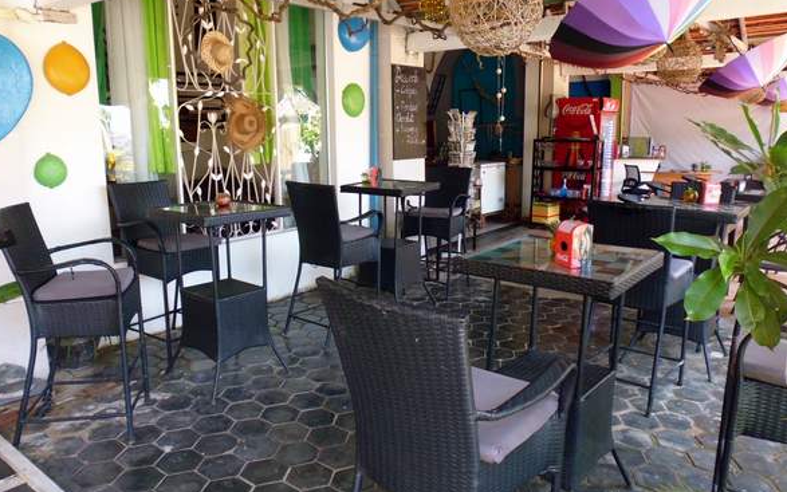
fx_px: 558
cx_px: 389
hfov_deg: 70.4
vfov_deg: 47.6
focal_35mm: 26
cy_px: 240
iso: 250
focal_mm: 4.3
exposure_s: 1/60
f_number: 2.8
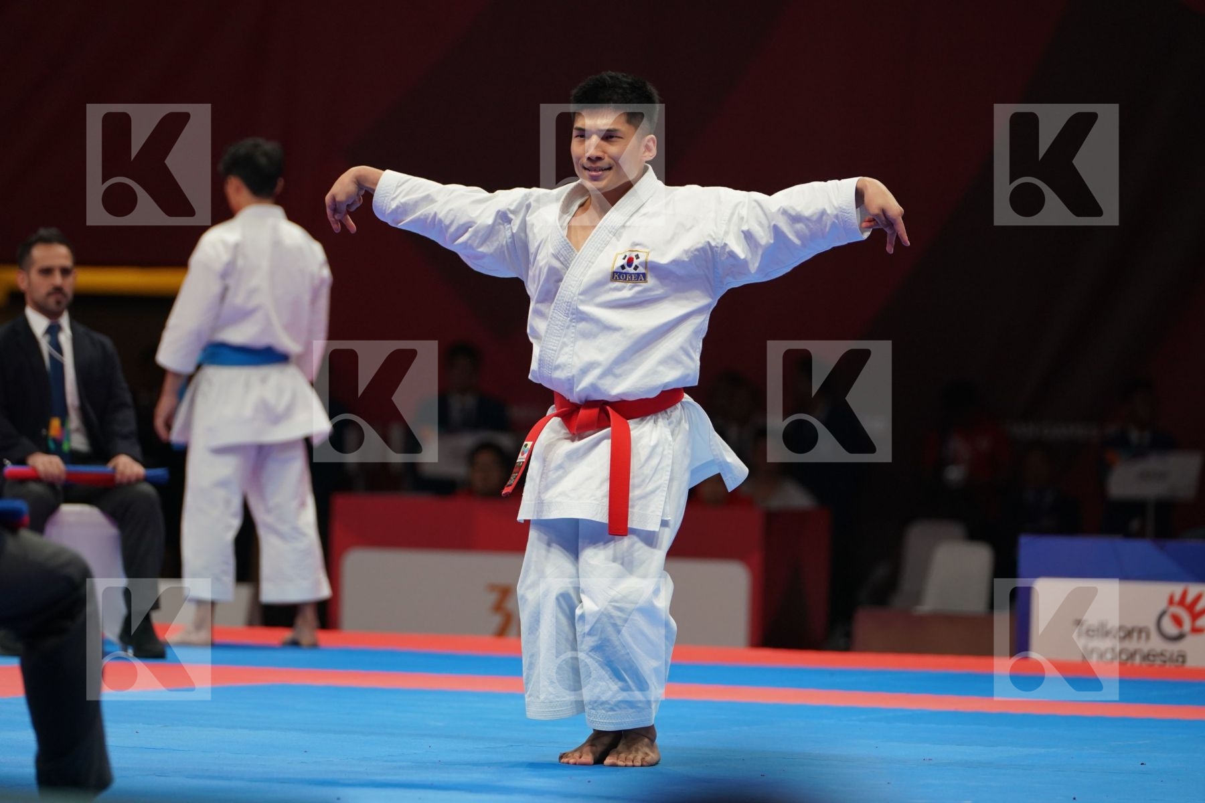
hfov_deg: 9.4
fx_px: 7296
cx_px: 602
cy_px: 402
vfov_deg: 6.3
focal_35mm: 218
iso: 1600
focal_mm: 218
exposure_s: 1/500
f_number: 4
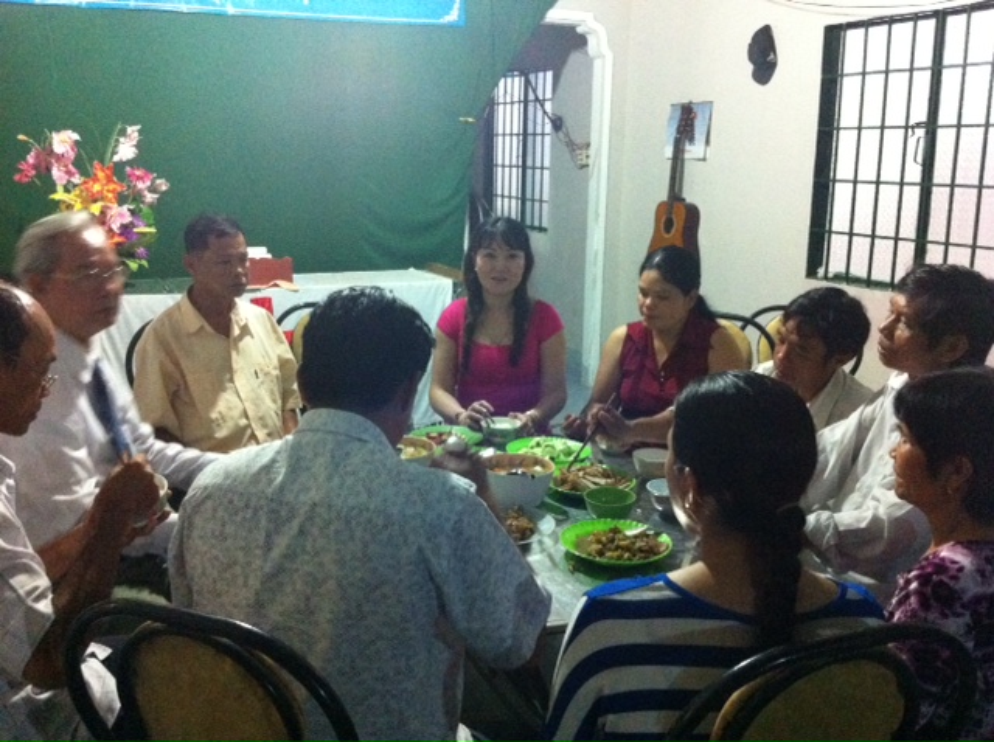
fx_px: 1004
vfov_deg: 40.6
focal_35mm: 35
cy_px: 371
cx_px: 497
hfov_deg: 52.7
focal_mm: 3.85
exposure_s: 1/15
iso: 800
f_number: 2.8
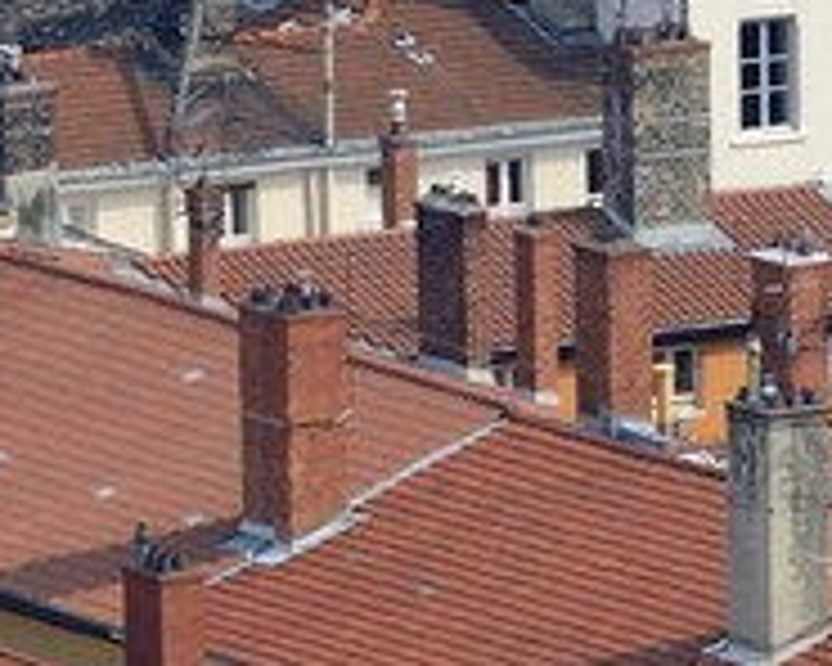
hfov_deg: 1.3
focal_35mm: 1460
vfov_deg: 1.1
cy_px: 2344
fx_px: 35951
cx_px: 2321
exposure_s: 1/320
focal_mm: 180
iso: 200
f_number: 9
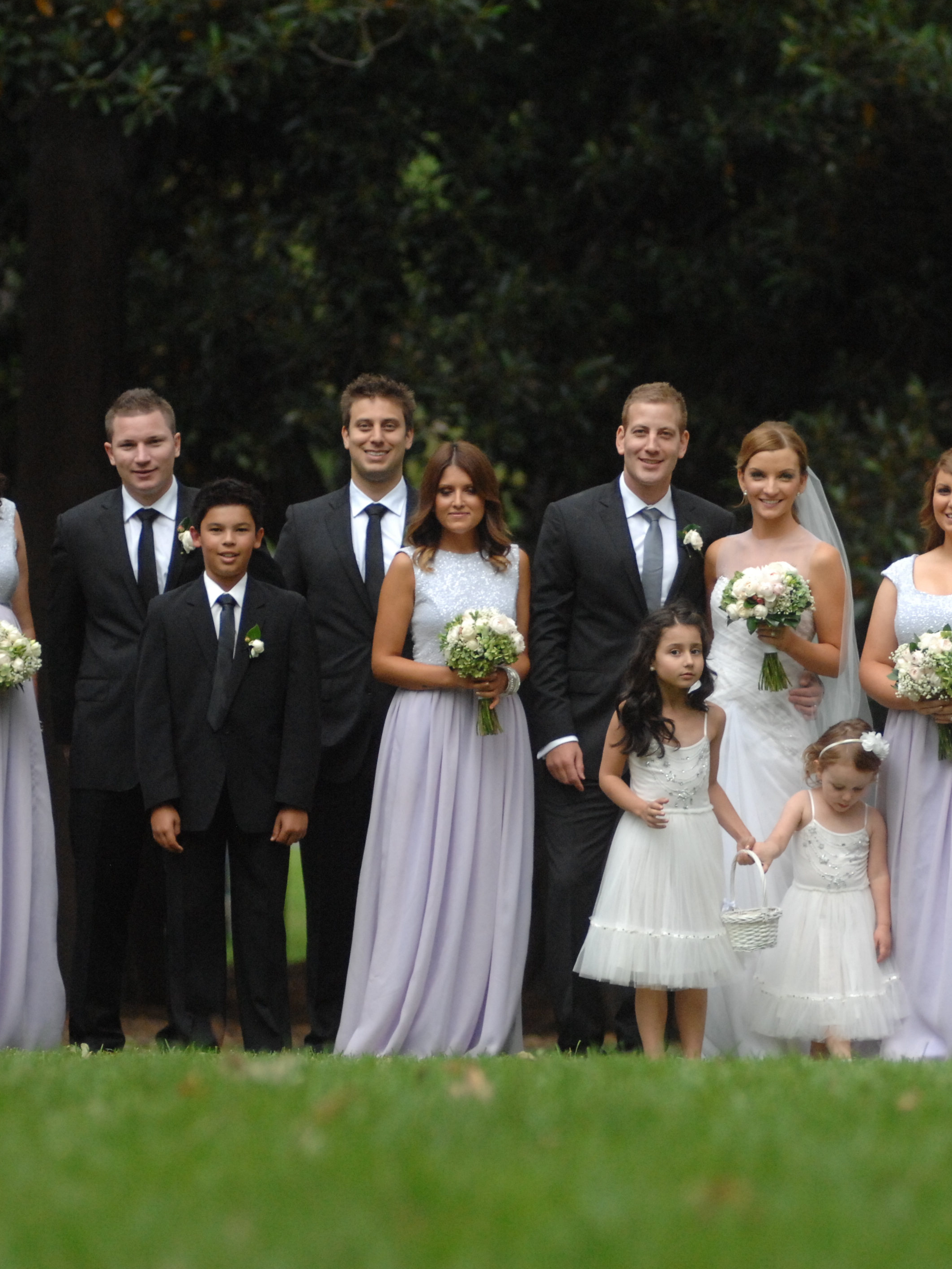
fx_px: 8945
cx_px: 702
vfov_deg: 8.1
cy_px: 635
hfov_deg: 6.1
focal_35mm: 244
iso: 800
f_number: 3.2
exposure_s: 1/640
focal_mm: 112
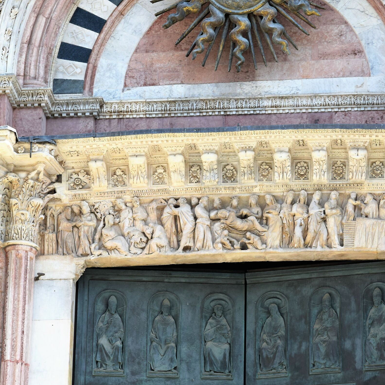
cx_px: 237
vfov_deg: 10.7
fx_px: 2059
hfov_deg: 10.7
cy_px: 193
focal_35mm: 164
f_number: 10
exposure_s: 1/200
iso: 400
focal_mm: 85
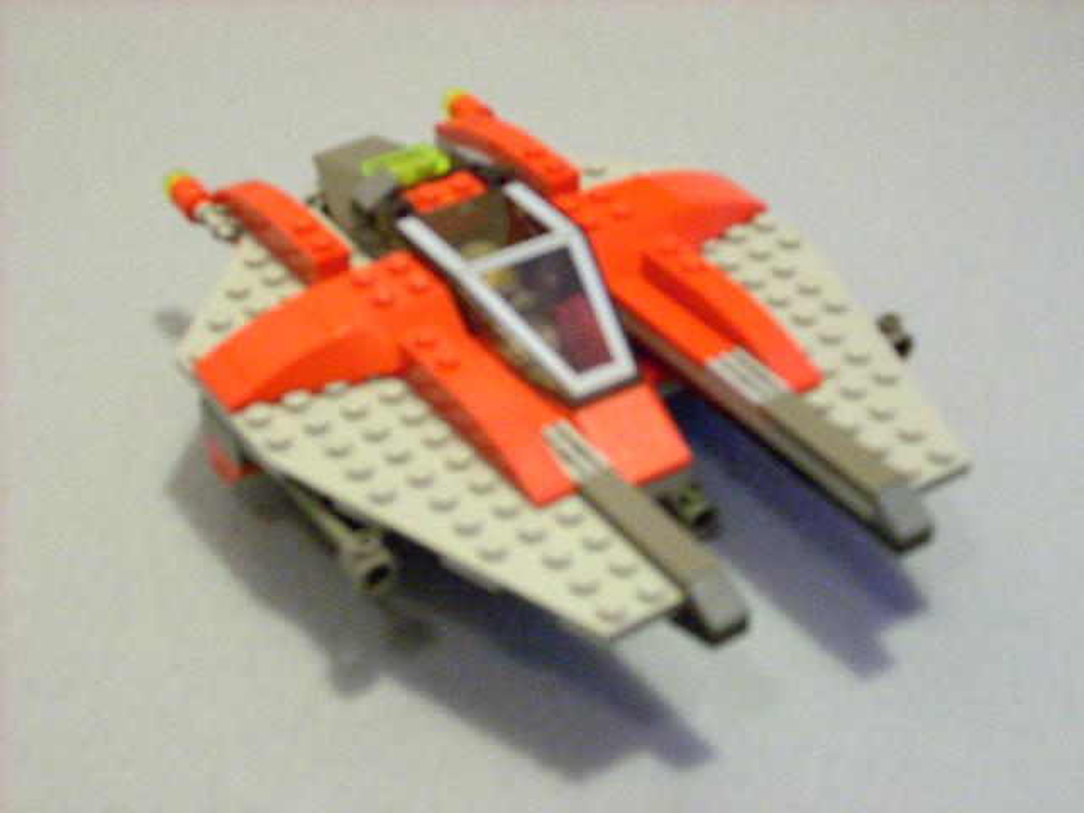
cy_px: 406
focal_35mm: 65
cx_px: 542
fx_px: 2035
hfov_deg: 29.8
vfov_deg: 22.6
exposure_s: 1/3.4
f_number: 3.8
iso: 800
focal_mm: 10.7
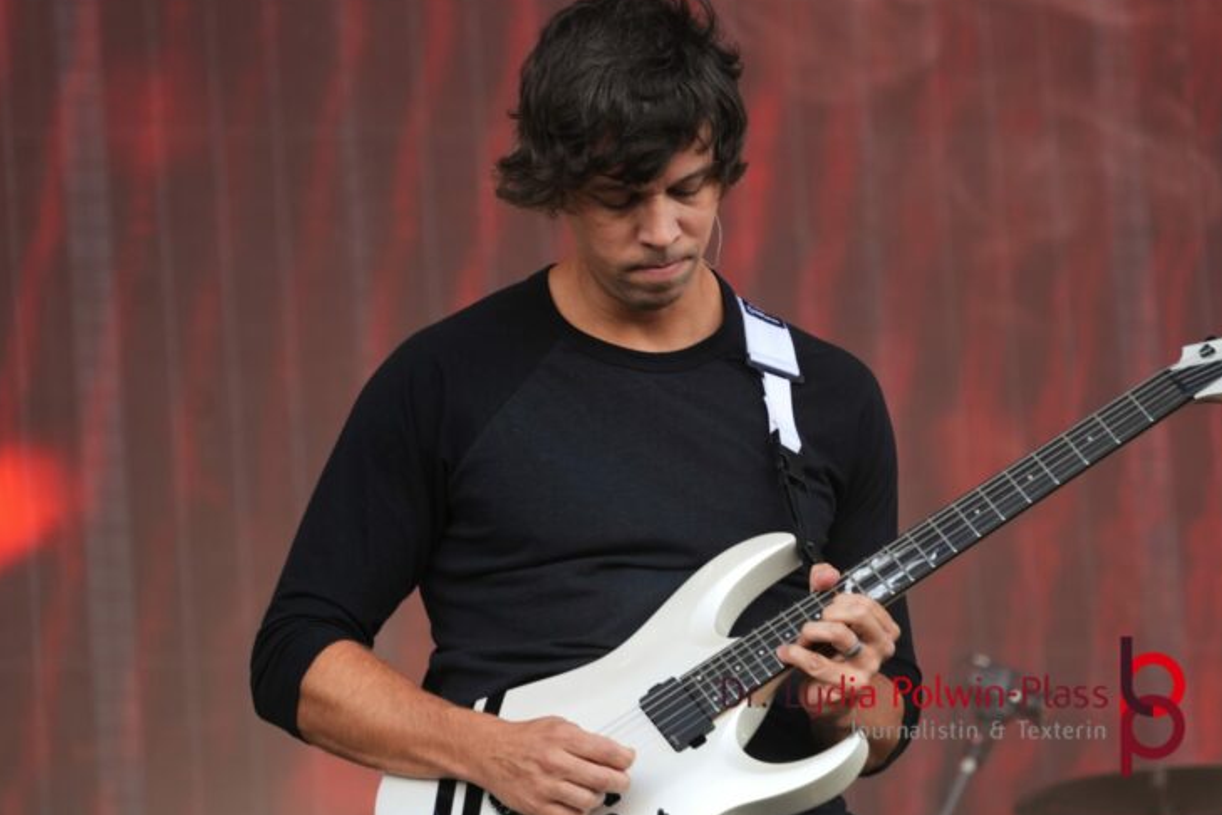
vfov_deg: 5.8
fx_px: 8044
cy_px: 404
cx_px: 630
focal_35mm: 237
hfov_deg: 8.7
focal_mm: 150
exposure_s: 1/250
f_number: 5.6
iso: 320
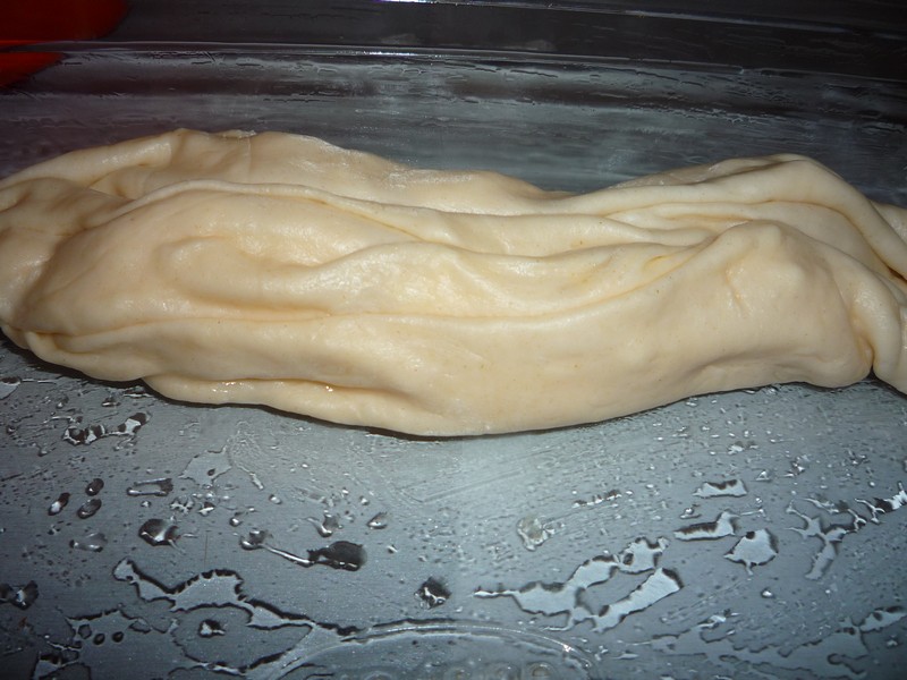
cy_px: 340
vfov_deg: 46.8
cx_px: 454
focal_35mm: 30
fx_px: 786
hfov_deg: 60.0
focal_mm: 5.2
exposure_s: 1/30
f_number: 4
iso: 100
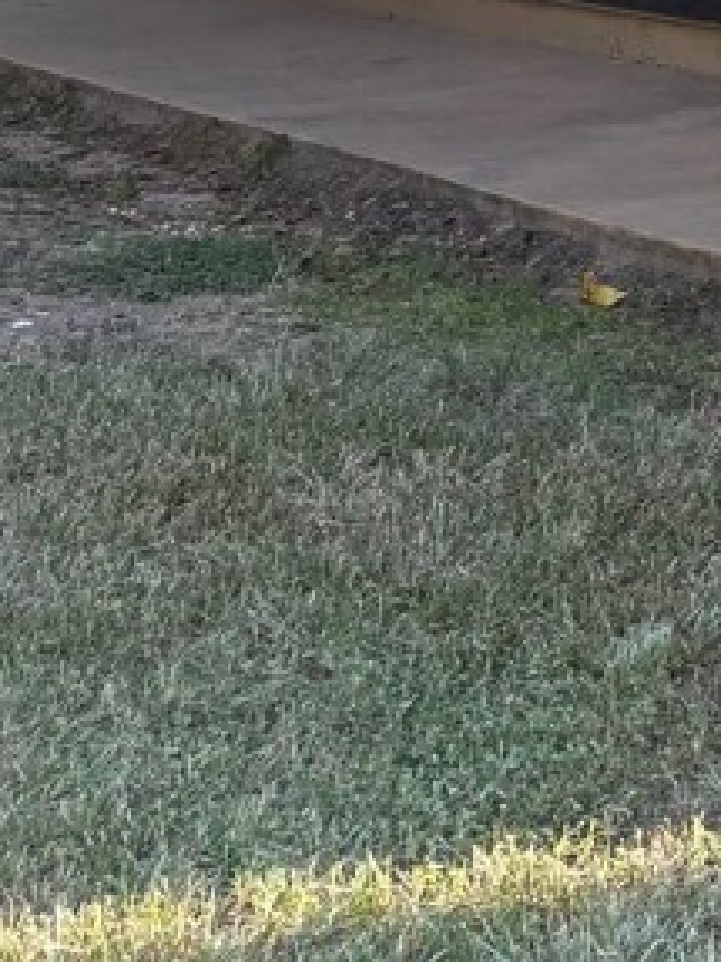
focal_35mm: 139
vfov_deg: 13.0
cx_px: 1650
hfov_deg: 9.6
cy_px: -714
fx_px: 3863
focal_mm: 5.96
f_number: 1.6
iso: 64
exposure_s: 1/274
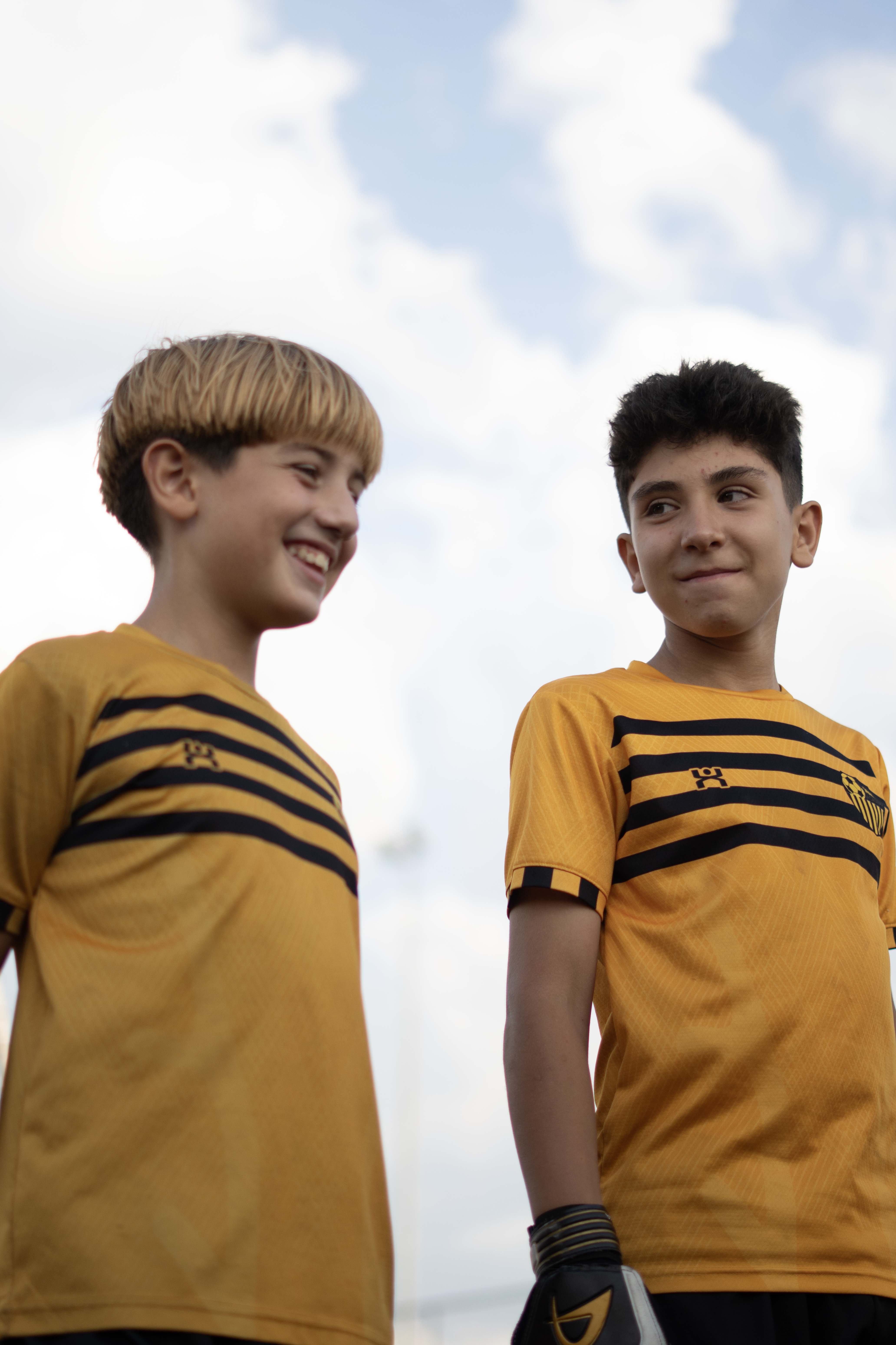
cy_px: 672
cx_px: 448
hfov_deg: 18.2
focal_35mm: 75
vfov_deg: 27.0
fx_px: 2800
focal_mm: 50
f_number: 1.8
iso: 200
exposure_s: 1/2000
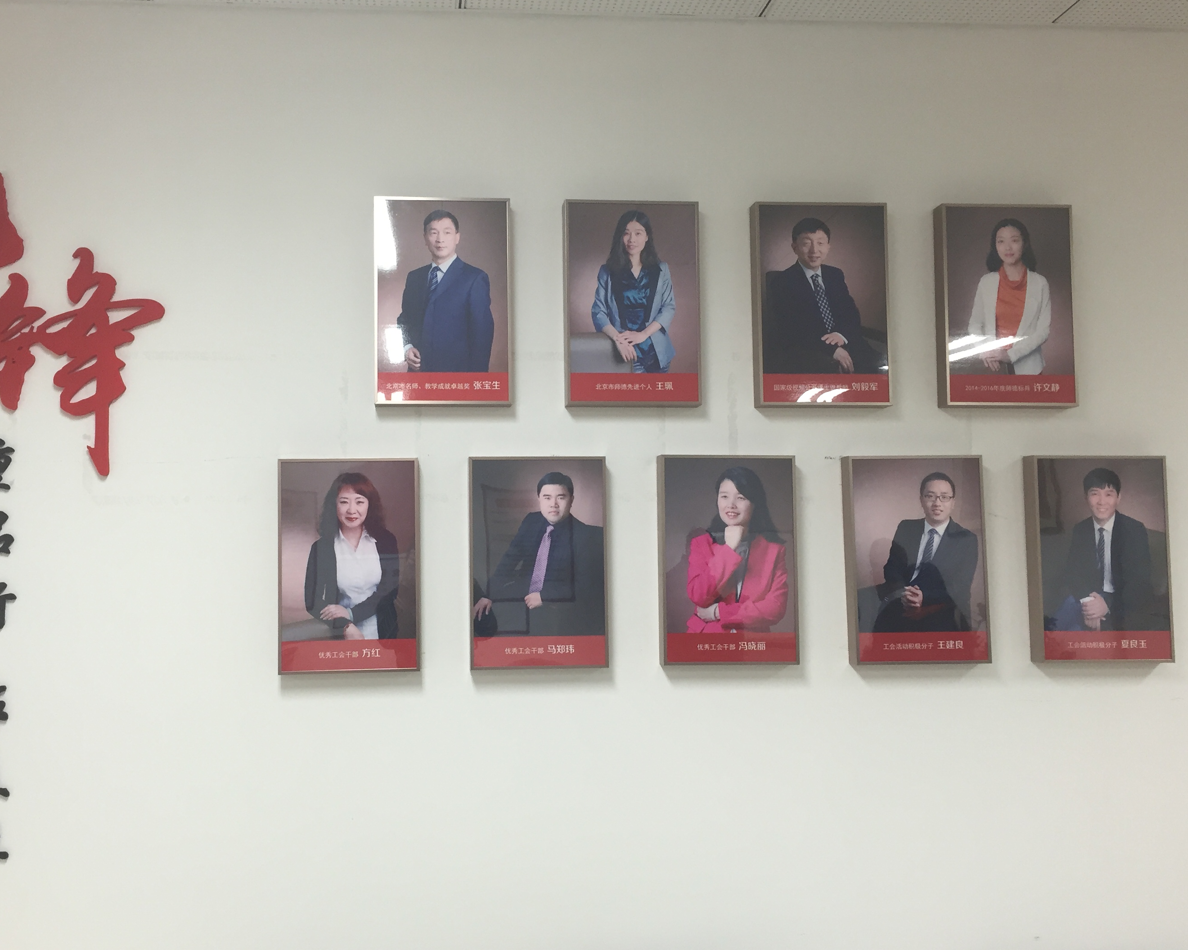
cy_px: 460
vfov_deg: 42.2
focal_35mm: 35
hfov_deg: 51.4
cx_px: 521
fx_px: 1231
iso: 80
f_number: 2.2
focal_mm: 4.15
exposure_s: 1/33
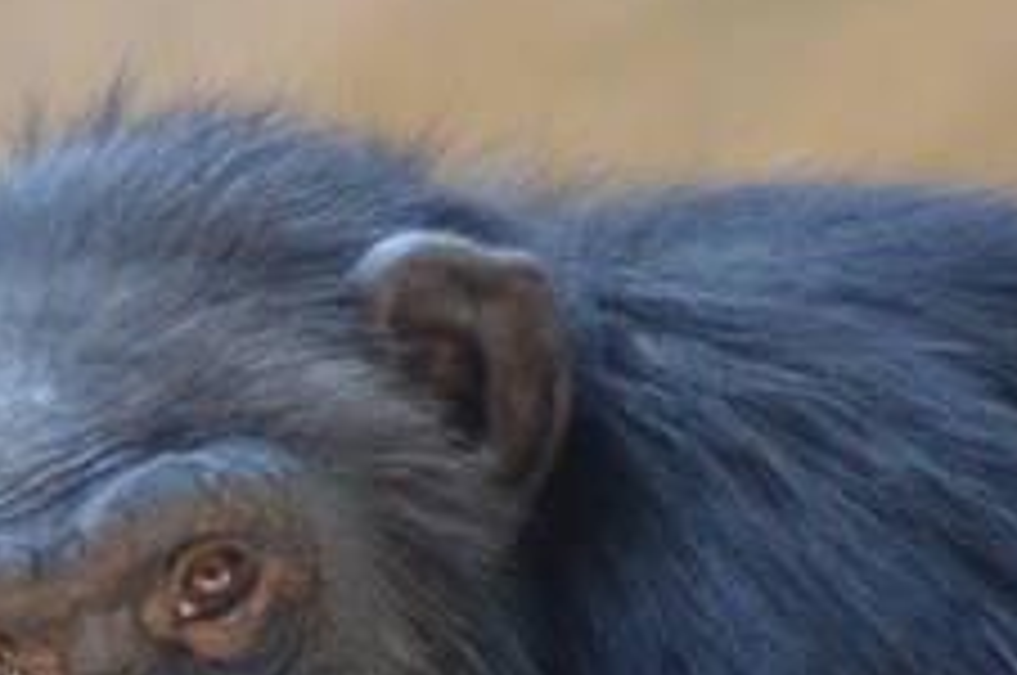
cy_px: 1850
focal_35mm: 1967
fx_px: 55475
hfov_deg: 1.1
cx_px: -22
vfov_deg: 0.7
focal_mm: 185
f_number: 4.5
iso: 1250
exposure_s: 1/500
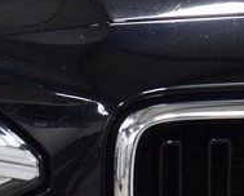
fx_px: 2410
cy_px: 144
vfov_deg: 4.7
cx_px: -141
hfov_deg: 5.7
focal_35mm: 333
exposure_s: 1/30
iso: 1400
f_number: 7.1
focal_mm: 70
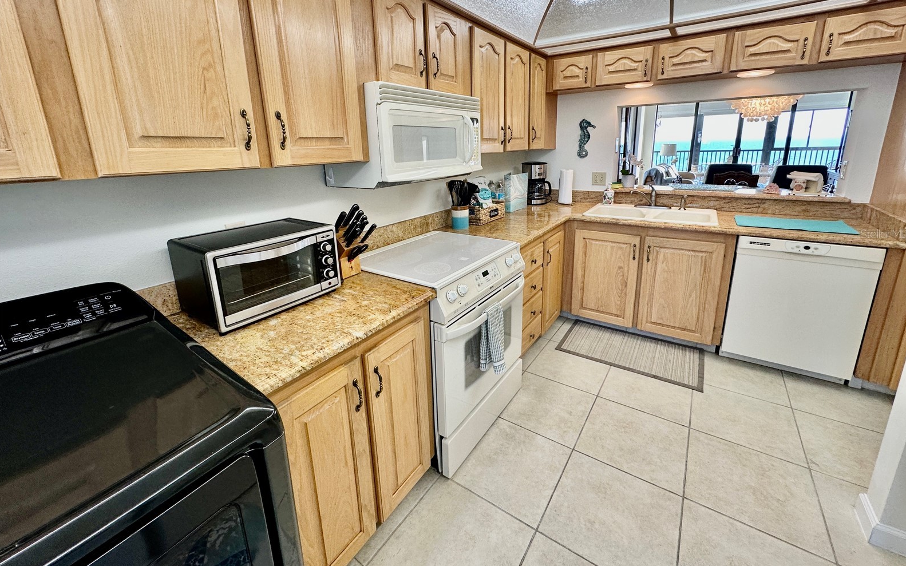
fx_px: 370
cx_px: 457
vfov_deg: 74.2
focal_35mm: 15
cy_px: 233
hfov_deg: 101.5
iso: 125
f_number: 2.2
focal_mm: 2.22
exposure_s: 1/120
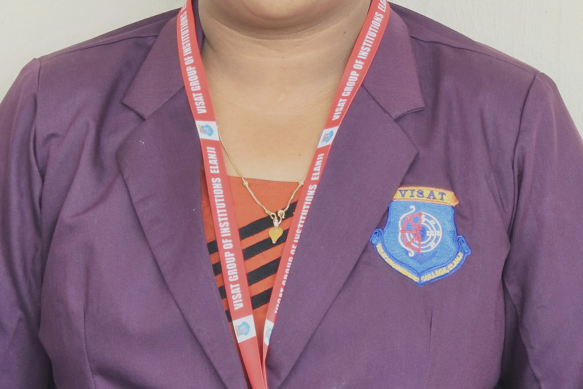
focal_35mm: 221
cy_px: 43
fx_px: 3579
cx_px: 291
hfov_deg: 9.3
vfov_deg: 6.2
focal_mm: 13.3
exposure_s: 1/100
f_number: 2.55
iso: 134
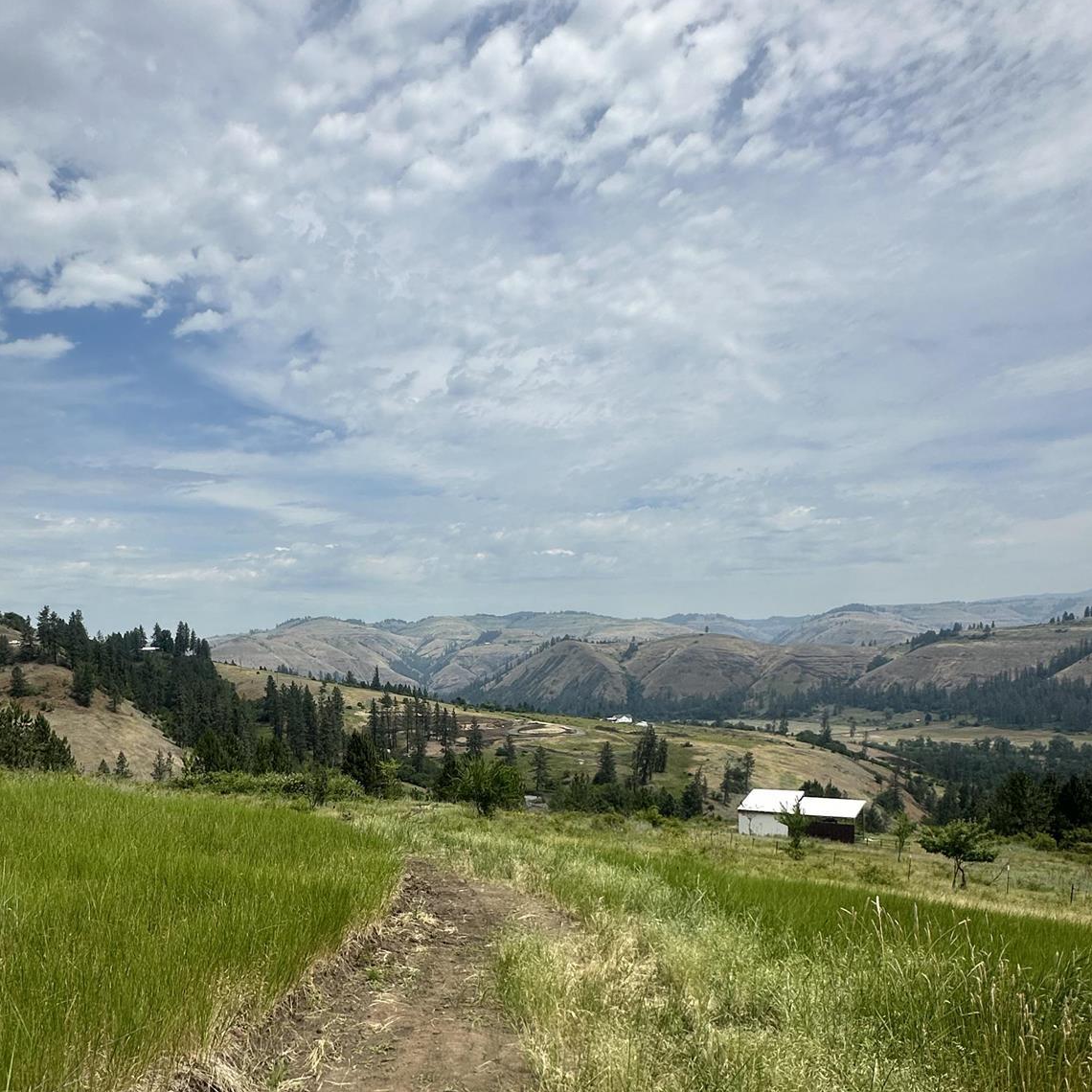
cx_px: 443
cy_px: 726
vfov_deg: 61.4
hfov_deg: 62.4
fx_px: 892
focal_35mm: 25
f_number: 2.2
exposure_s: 1/3300
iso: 50
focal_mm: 2.22
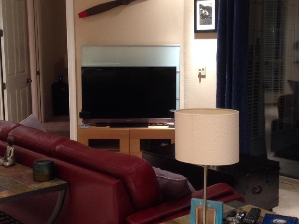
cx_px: 147
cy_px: 103
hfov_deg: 32.2
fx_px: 518
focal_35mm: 60
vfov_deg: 24.4
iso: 160
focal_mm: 4.28
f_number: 2.4
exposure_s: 1/15
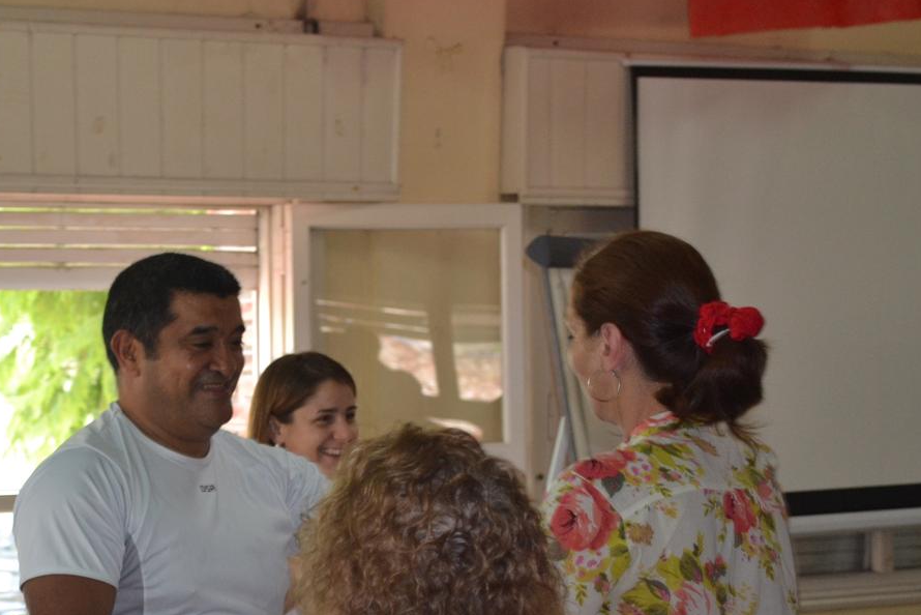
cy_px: 515
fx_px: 3352
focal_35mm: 131
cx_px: 97
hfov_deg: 15.5
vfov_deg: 10.4
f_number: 5.3
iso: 640
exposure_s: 1/60
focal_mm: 48
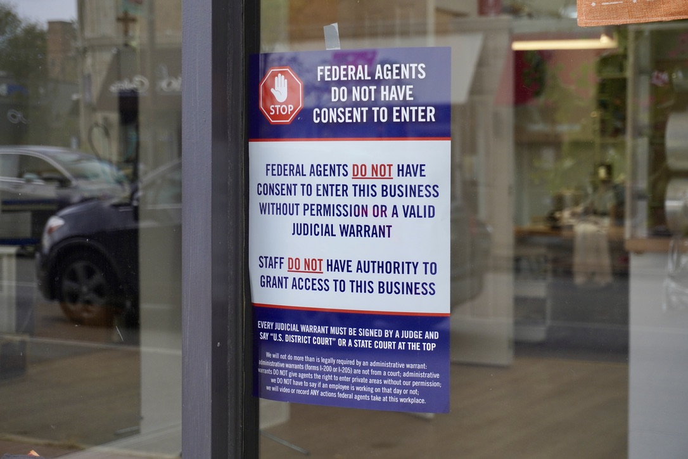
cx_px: 344
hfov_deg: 27.0
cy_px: 230
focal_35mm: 75
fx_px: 1433
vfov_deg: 18.2
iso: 250
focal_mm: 50
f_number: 5.6
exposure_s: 1/160
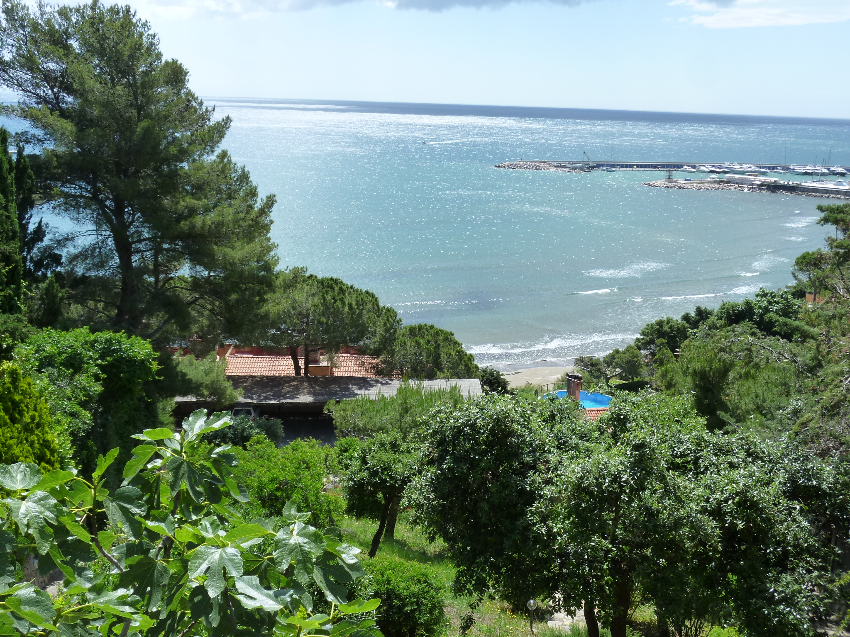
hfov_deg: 49.0
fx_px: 933
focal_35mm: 38
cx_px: 425
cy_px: 318
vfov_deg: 37.7
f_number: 3.9
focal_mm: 6.7
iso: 125
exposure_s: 1/400
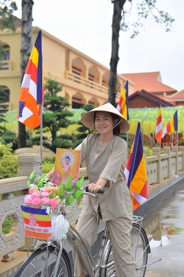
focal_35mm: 58
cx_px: 92
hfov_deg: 23.4
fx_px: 445
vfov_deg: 34.5
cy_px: 138
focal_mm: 58
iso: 100
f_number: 3.2
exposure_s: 1/1000
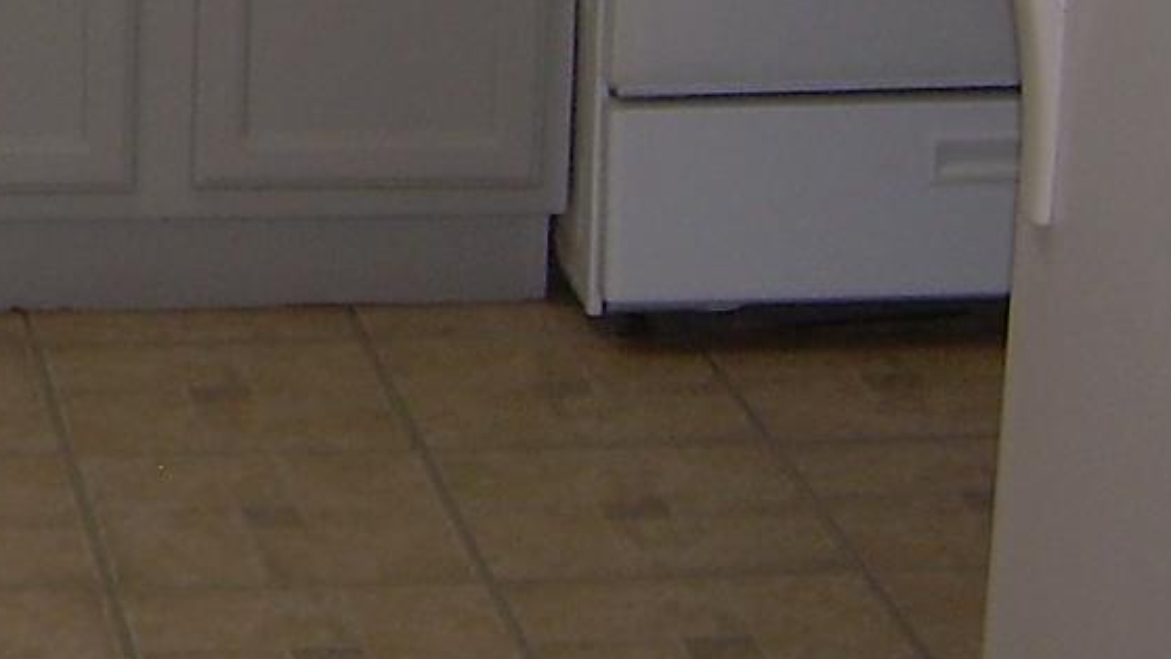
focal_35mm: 152
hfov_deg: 13.2
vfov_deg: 7.6
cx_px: -699
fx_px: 4720
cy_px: -743
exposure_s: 1/30
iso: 50
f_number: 2.8
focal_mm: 6.3
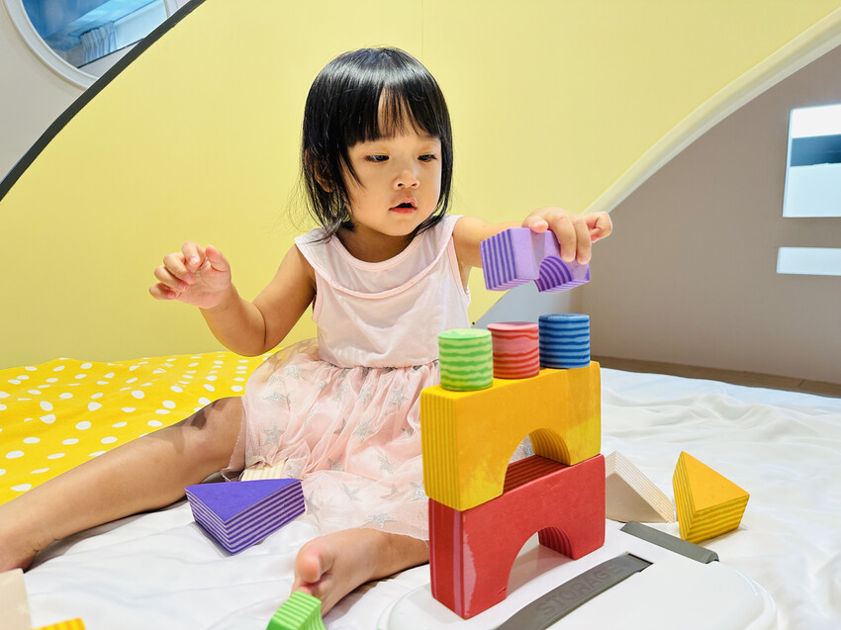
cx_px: 420
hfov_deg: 71.6
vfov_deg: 56.8
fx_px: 583
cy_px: 315
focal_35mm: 24
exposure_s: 1/60
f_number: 1.78
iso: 160
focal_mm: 6.86
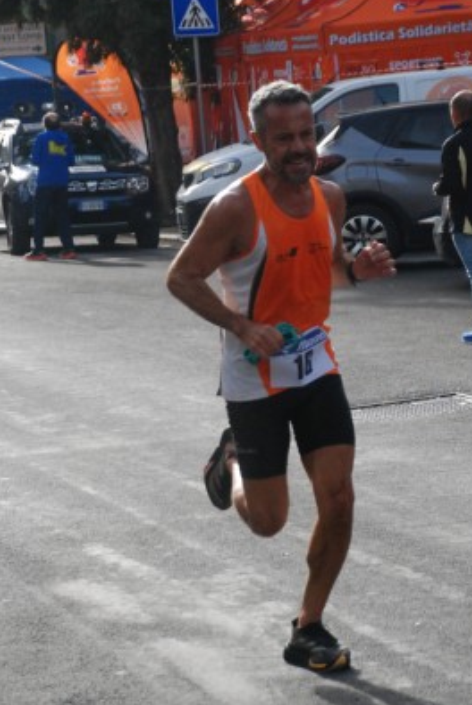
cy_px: 313
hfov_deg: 8.6
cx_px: 342
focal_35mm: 160
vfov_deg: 12.8
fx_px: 3135
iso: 1000
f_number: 5.6
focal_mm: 70
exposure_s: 1/1250
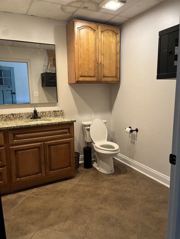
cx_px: 90
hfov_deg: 53.1
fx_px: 180
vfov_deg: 67.3
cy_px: 120
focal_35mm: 26
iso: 200
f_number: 1.6
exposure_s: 1/60
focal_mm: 5.1
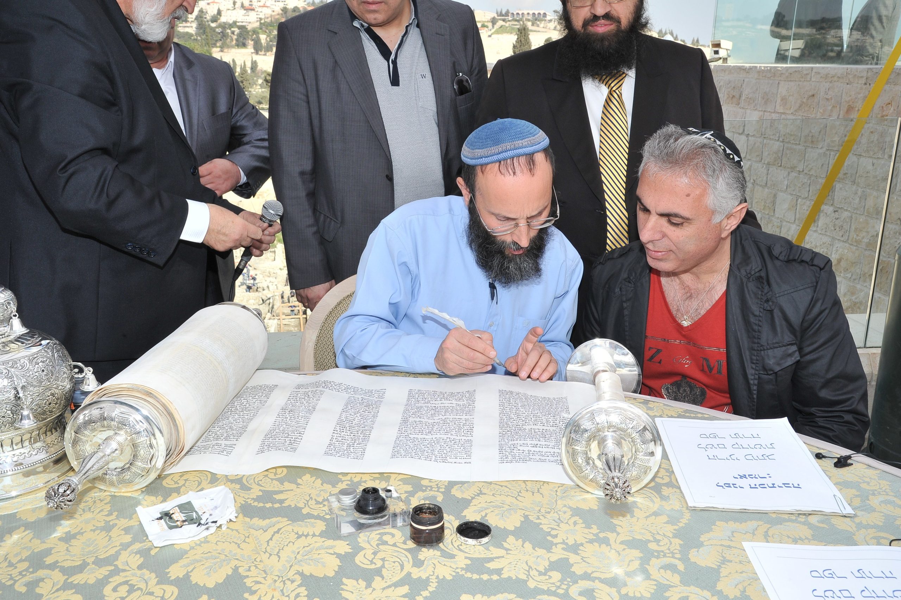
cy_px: 300
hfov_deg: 54.4
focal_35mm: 35
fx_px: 876
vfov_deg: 37.8
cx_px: 450
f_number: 14
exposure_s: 1/250
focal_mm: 35
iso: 500
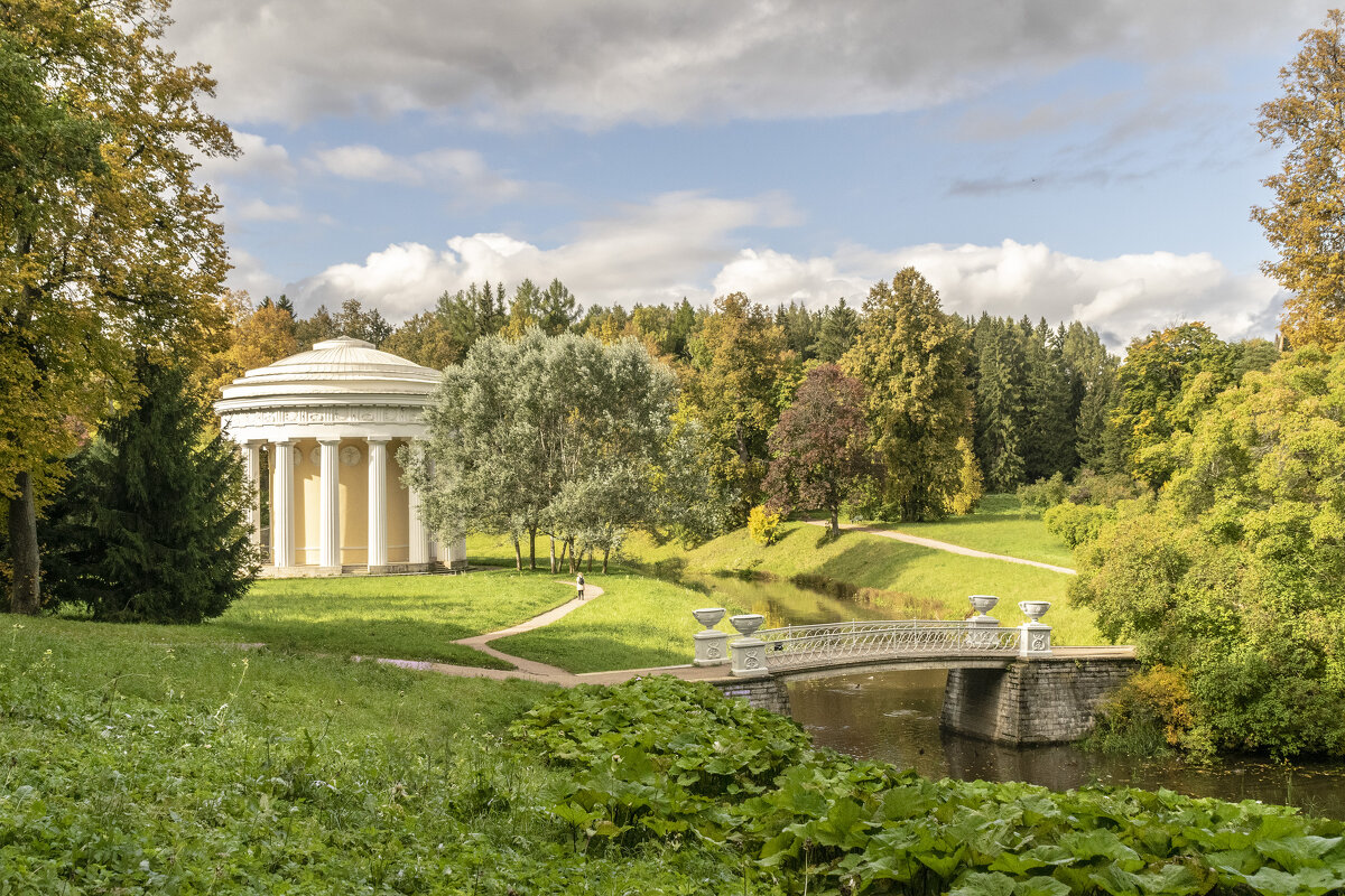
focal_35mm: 38
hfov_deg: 51.3
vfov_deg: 35.5
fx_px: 1401
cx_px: 672
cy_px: 448
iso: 800
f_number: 13
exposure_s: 1/800
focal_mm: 25
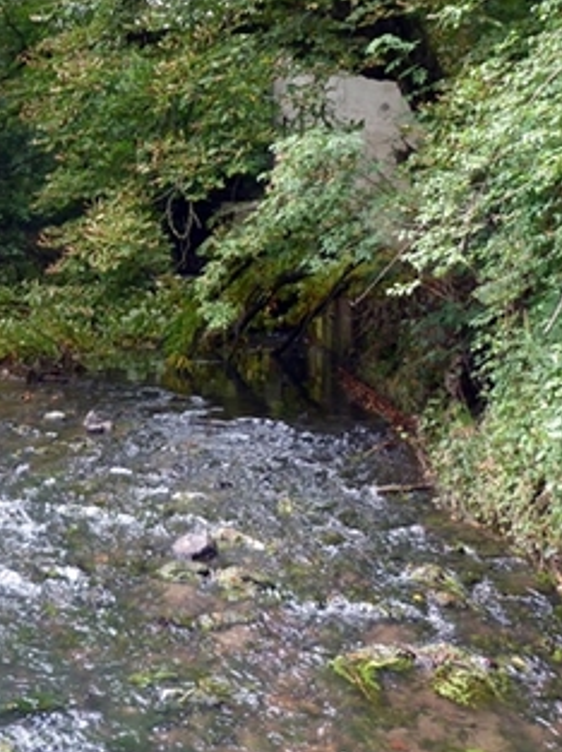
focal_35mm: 48
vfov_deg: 38.9
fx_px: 1041
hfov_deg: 29.2
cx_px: 74
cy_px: 216
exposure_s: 1/60
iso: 125
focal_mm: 4.5
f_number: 2.8
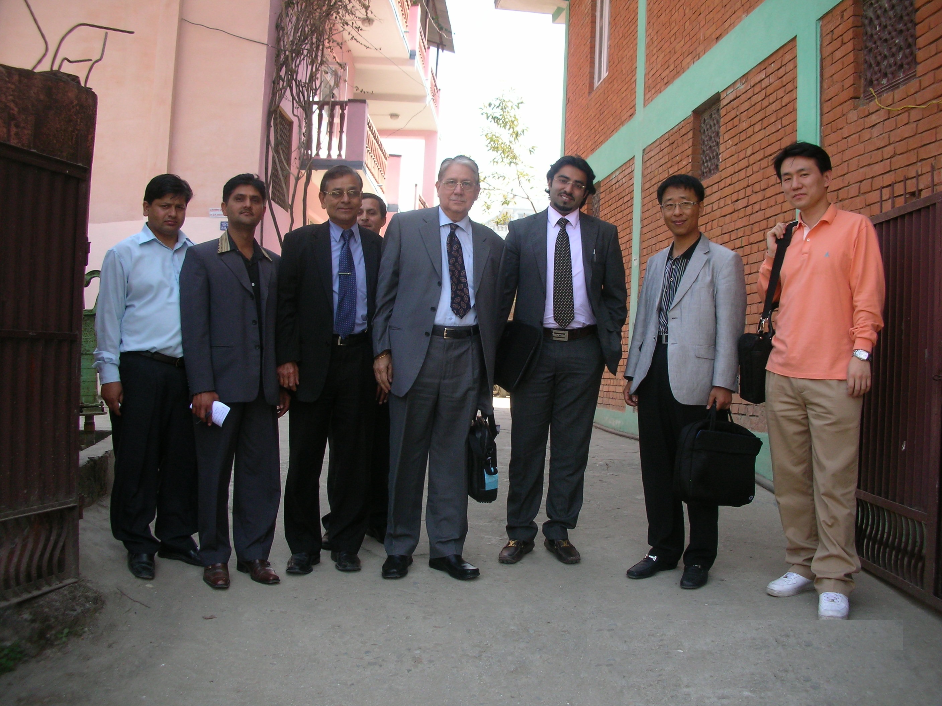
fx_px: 952
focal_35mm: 35
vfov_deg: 40.7
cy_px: 353
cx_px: 471
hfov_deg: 52.6
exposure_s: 1/193
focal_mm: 5.8
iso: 50
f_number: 3
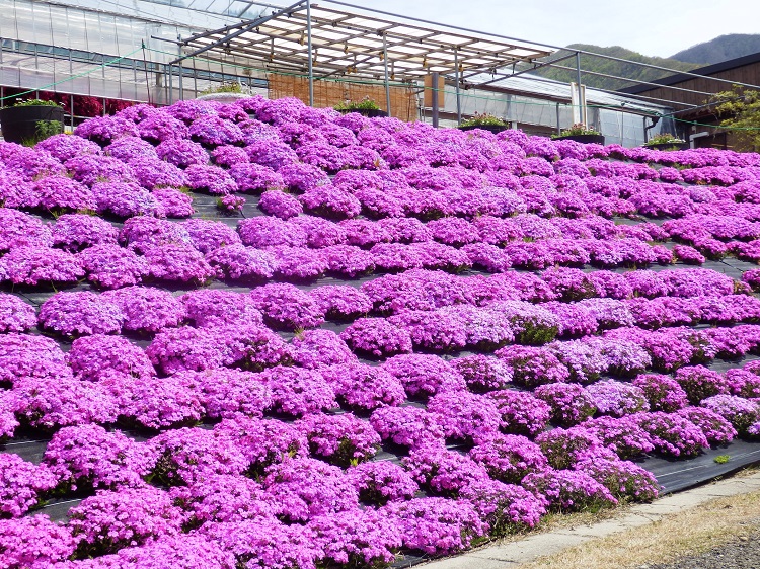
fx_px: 1075
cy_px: 284
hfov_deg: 38.9
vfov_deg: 29.7
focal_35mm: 49
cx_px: 380
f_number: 4
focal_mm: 8.9
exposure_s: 1/500
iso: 80
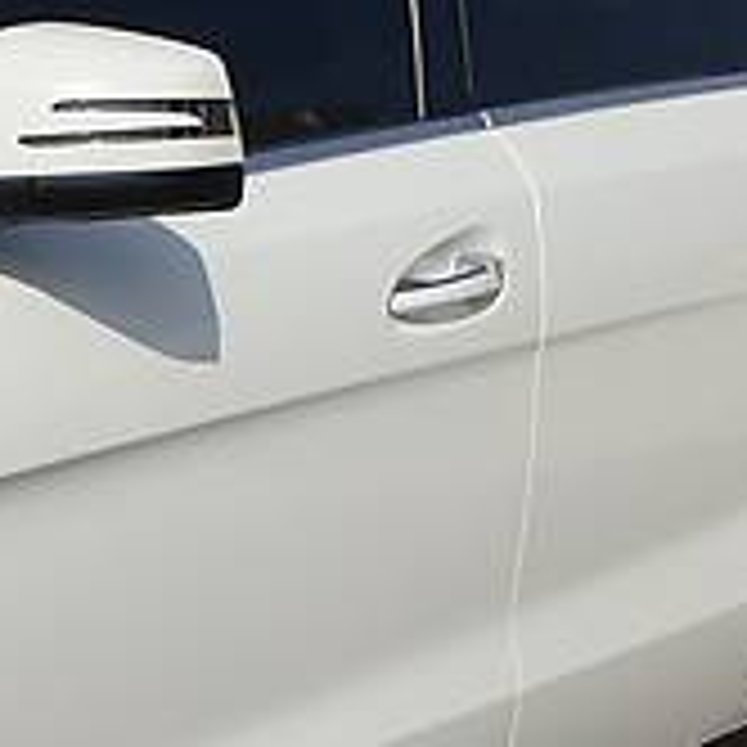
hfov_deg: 14.2
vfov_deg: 15.3
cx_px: -522
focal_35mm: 111
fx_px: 2710
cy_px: 801
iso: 50
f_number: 2.4
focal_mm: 4.3
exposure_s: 1/4184
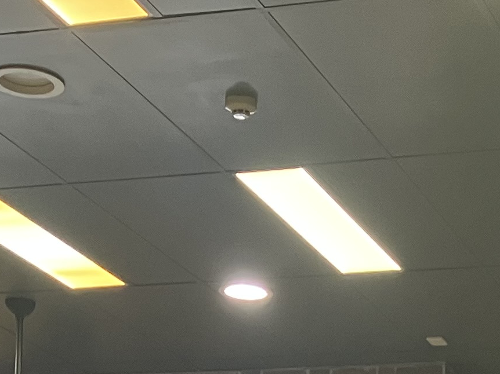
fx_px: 1892
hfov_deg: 15.0
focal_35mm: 131
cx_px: 392
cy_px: 874
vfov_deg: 10.0
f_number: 1.8
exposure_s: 1/50
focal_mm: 3.99
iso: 50
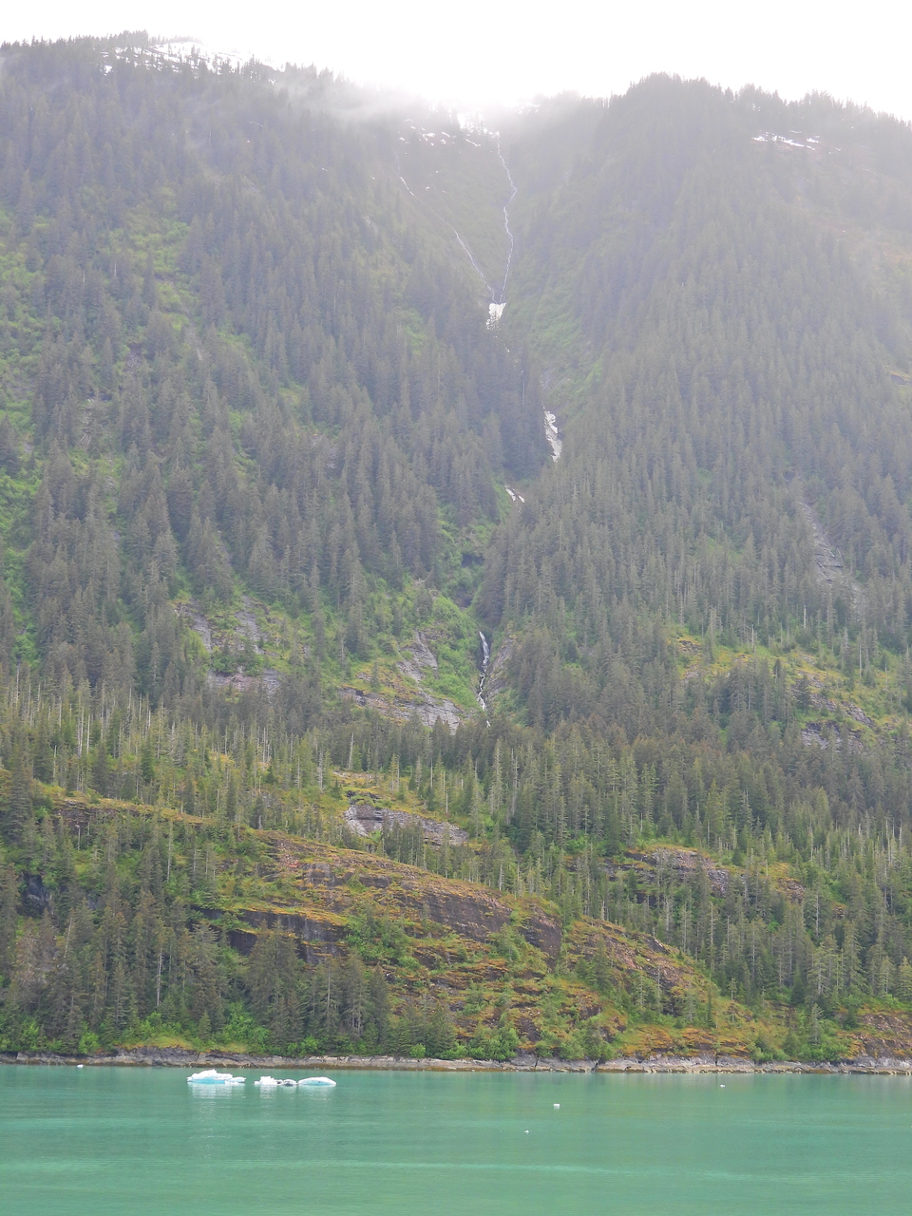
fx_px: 2459
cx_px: 456
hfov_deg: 21.0
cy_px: 608
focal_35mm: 70
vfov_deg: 27.8
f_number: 3.5
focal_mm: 12.5
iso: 100
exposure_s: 1/100
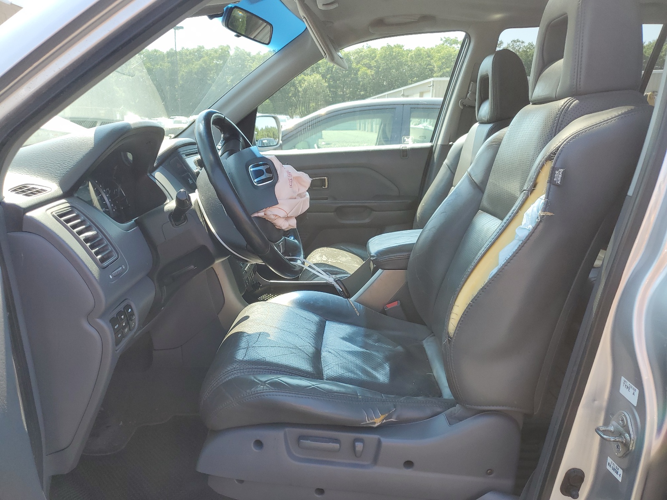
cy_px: 250
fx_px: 501
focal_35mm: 26
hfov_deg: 67.3
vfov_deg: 53.1
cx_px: 334
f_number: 1.5
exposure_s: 1/588
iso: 50
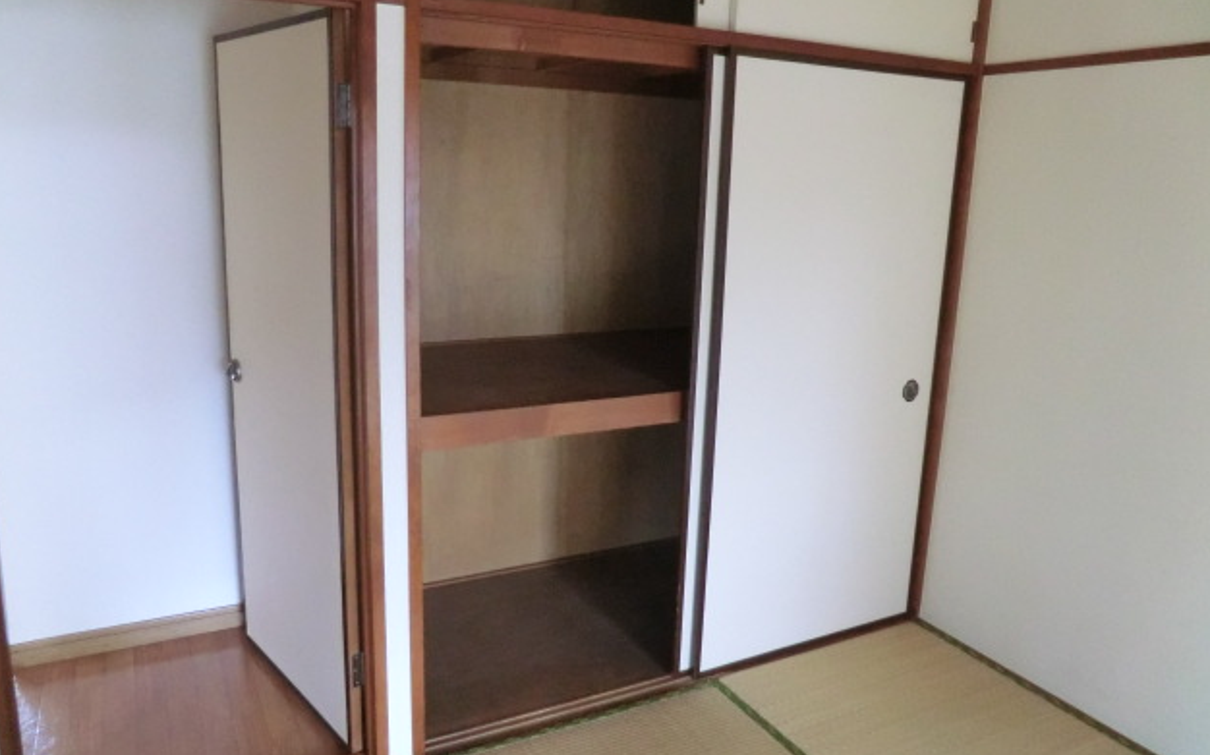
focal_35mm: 26
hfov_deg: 70.4
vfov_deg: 47.6
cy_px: 363
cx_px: 609
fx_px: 857
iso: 640
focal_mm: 4.3
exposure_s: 1/60
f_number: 3.2
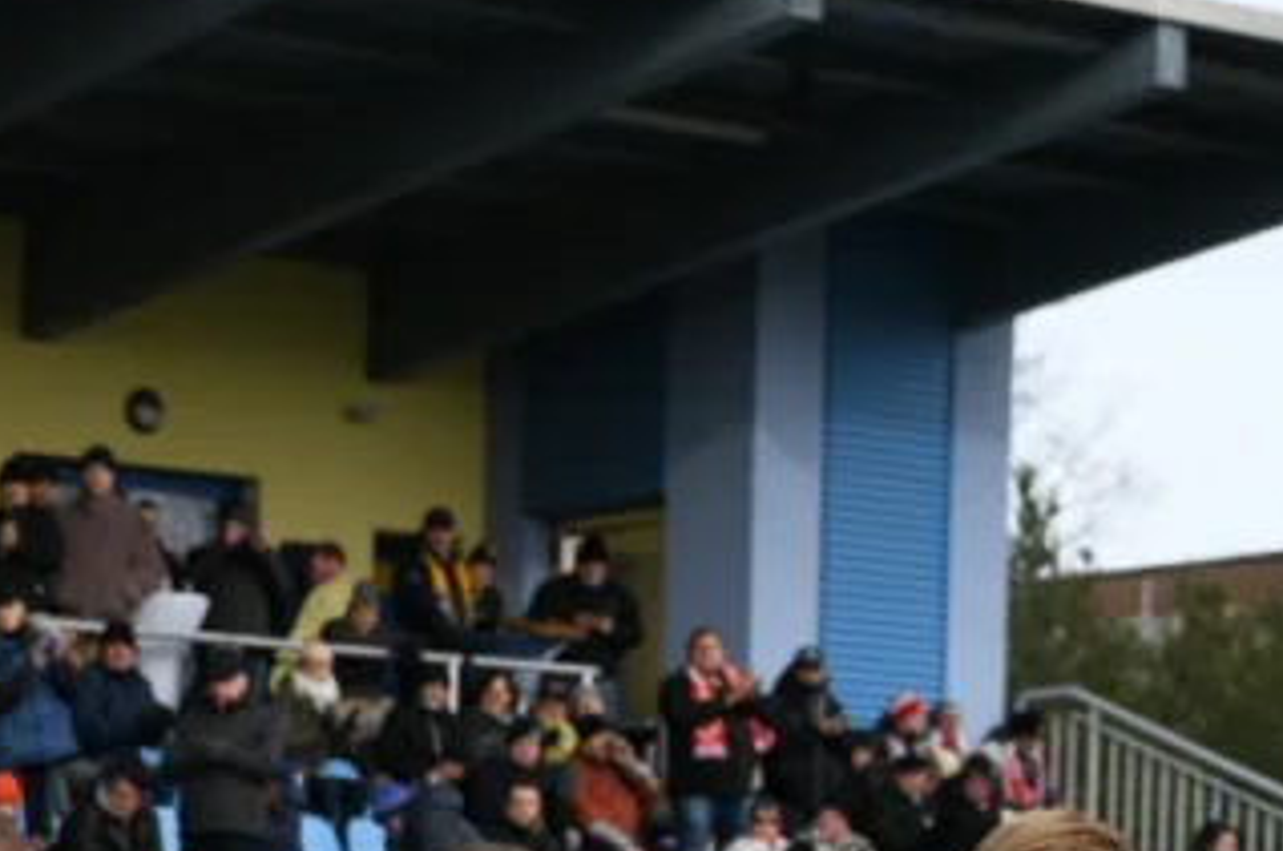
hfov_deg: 14.7
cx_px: -698
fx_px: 4590
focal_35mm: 129
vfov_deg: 10.2
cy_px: 1347
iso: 100
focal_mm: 40
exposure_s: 1/500
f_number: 3.2
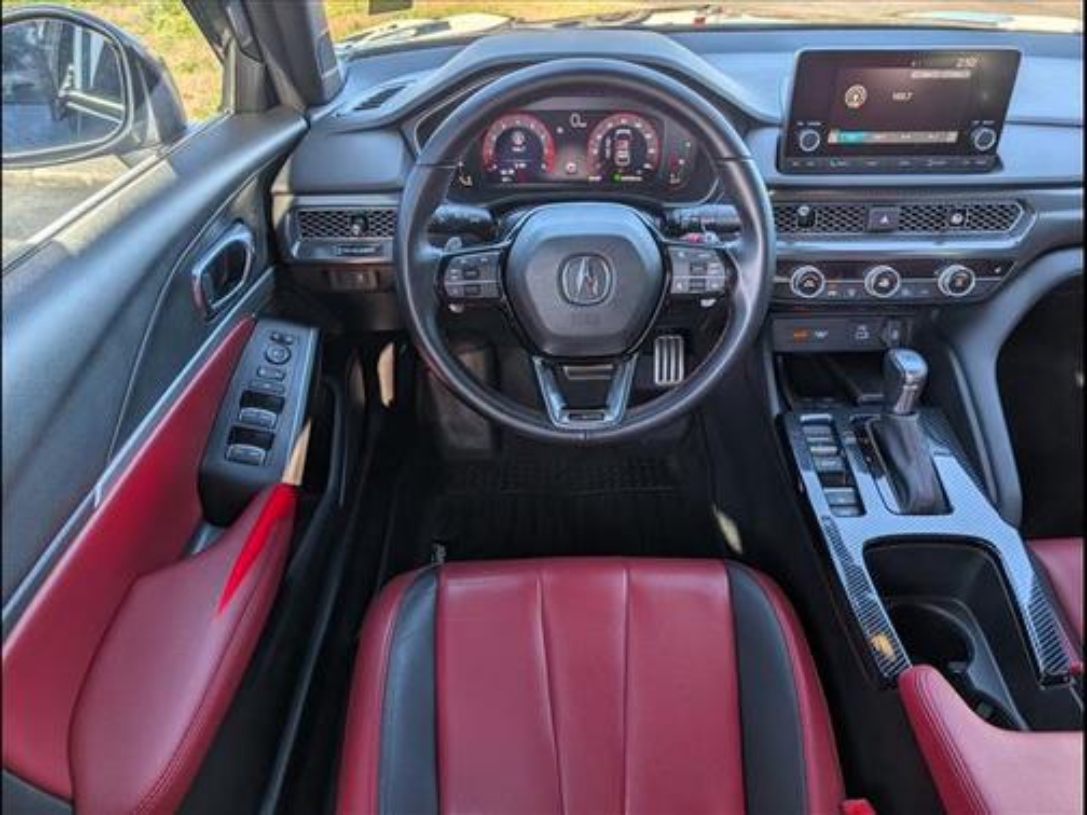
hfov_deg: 71.6
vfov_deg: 56.8
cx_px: 544
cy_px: 408
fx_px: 754
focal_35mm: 24
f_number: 1.68
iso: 20
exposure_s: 1/263
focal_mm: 6.9
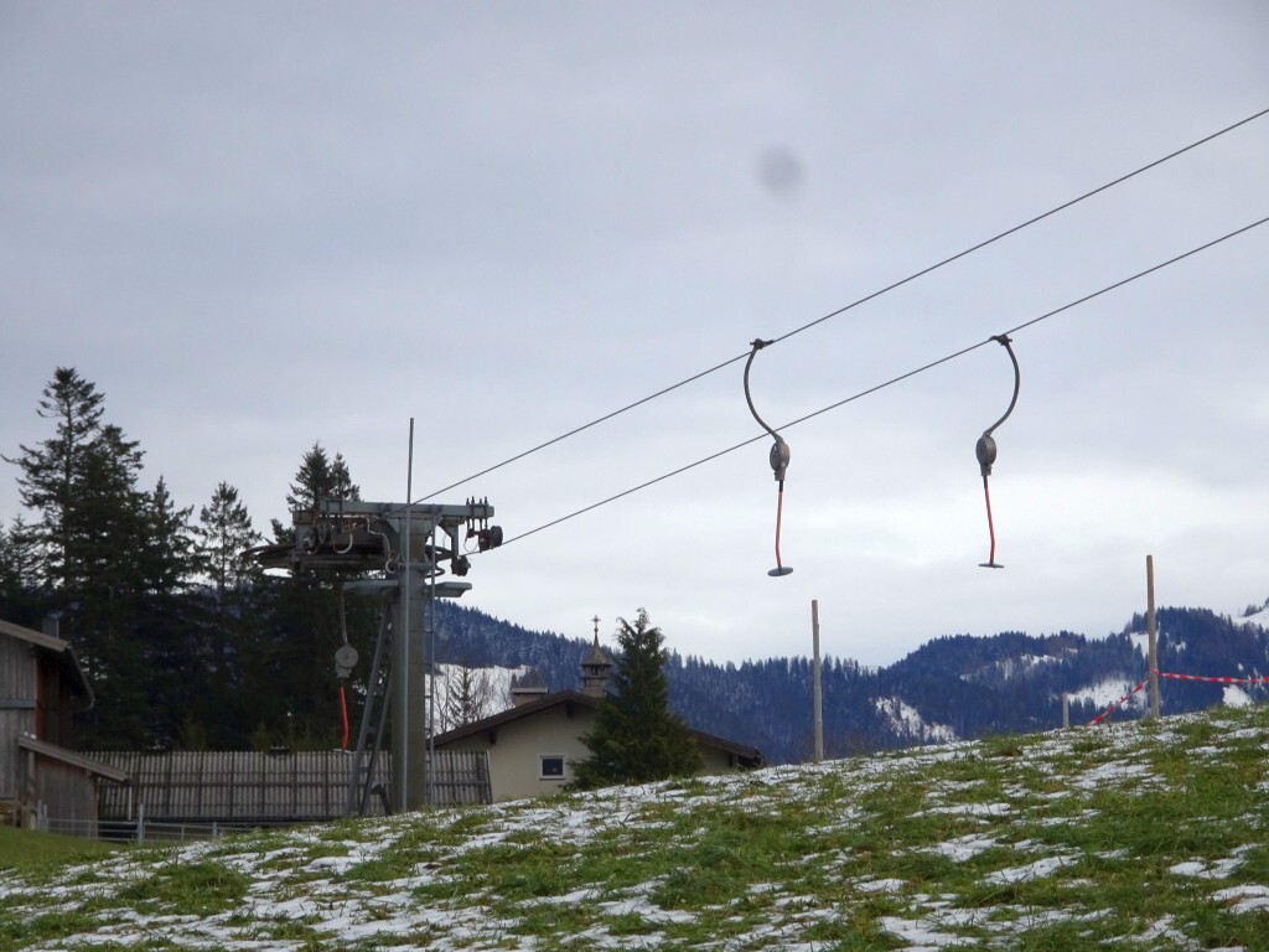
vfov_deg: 9.1
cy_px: 476
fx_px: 5975
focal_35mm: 163
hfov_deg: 12.1
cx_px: 634
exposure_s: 1/200
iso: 100
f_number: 5.6
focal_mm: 27.93
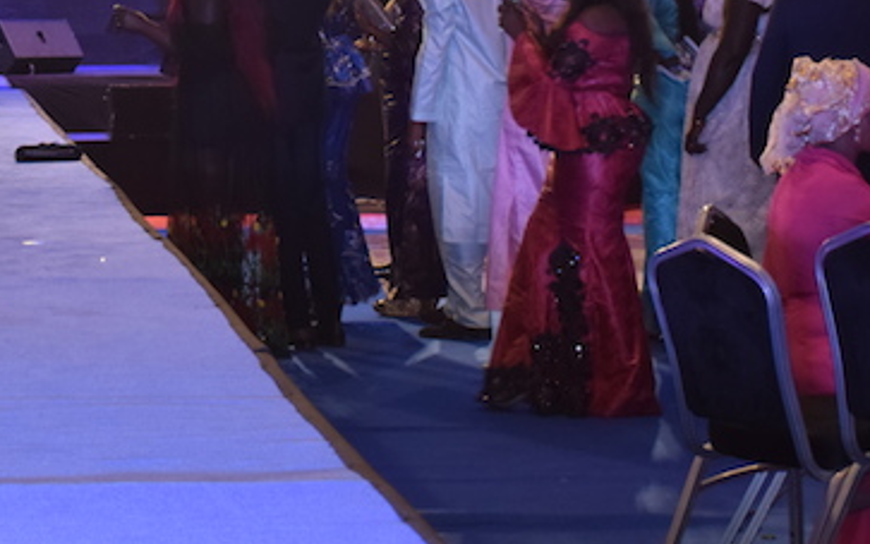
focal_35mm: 164
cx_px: 14
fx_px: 3889
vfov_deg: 8.0
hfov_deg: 12.6
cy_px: 59
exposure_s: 1/60
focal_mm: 38
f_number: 5.6
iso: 400
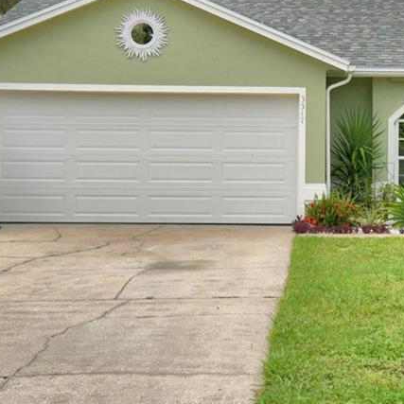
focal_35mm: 70
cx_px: 356
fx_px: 924
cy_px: 106
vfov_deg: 24.4
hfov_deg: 24.0
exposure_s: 1/800
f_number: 5.3
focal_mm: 15
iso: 100
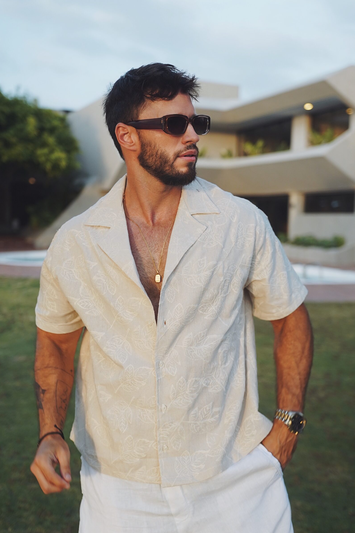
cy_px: 260
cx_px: 169
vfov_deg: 46.4
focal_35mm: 42
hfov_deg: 31.9
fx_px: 621
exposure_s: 1/125
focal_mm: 26
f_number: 1.8
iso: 500
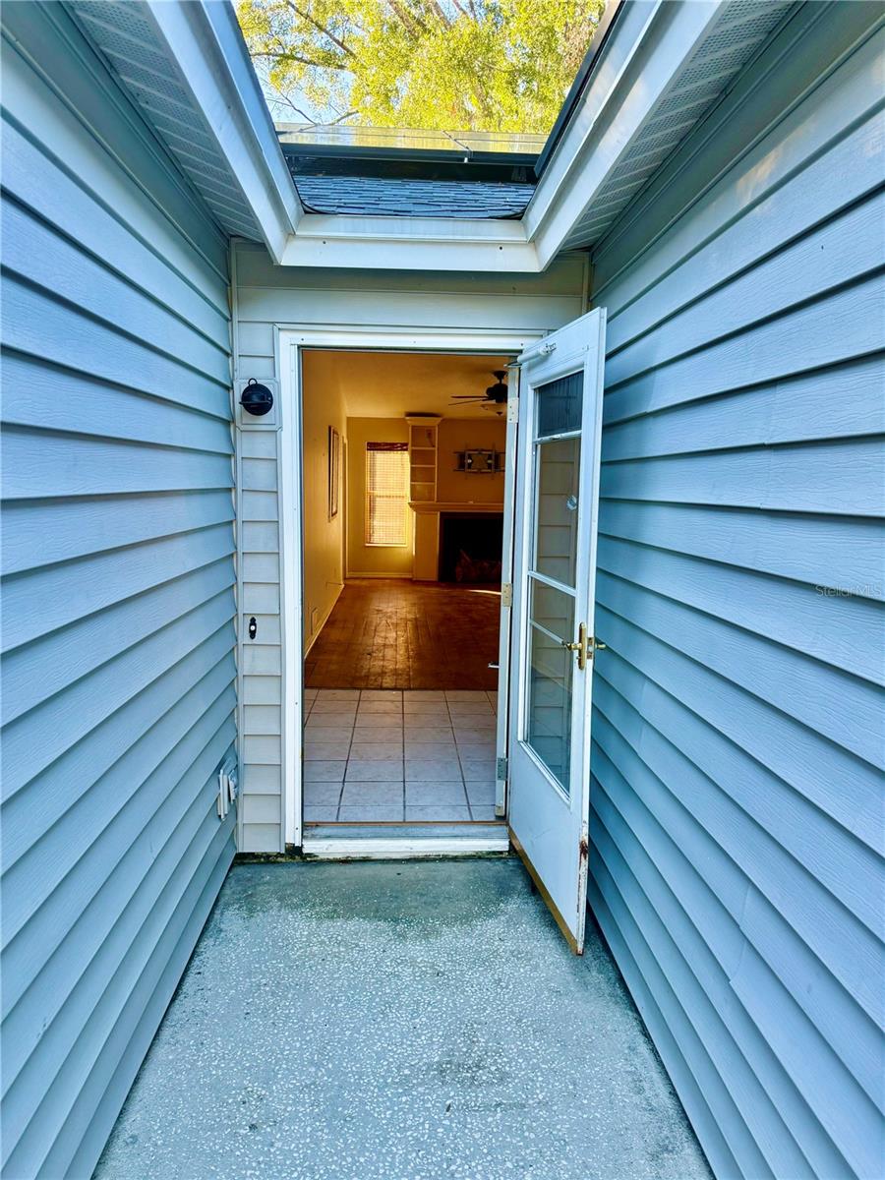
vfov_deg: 71.6
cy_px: 590
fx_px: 818
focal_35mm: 24
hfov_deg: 56.8
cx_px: 442
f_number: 1.78
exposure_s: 1/234
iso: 125
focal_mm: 6.76
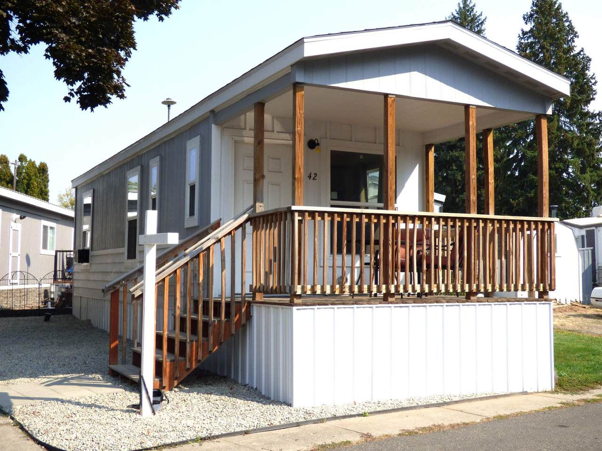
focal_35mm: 43
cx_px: 301
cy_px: 226
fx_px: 748
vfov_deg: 33.6
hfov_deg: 43.9
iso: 100
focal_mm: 7.37
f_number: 3.6
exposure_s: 1/1000
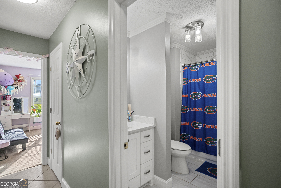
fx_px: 133
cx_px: 140
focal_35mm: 17
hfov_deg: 93.2
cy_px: 94
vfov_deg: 70.5
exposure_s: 1/60
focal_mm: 17
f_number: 5.6
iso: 400
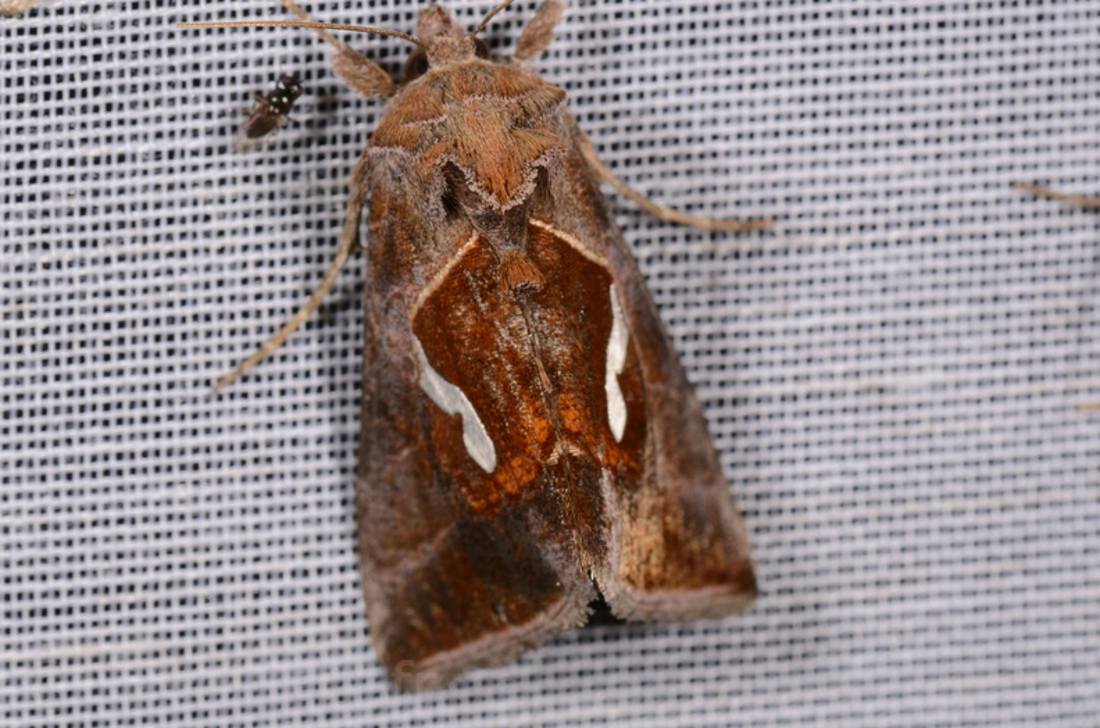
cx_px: 550
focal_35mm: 128
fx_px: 3886
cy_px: 364
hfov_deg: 16.1
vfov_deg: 10.7
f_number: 25
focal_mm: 85
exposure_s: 1/60
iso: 100
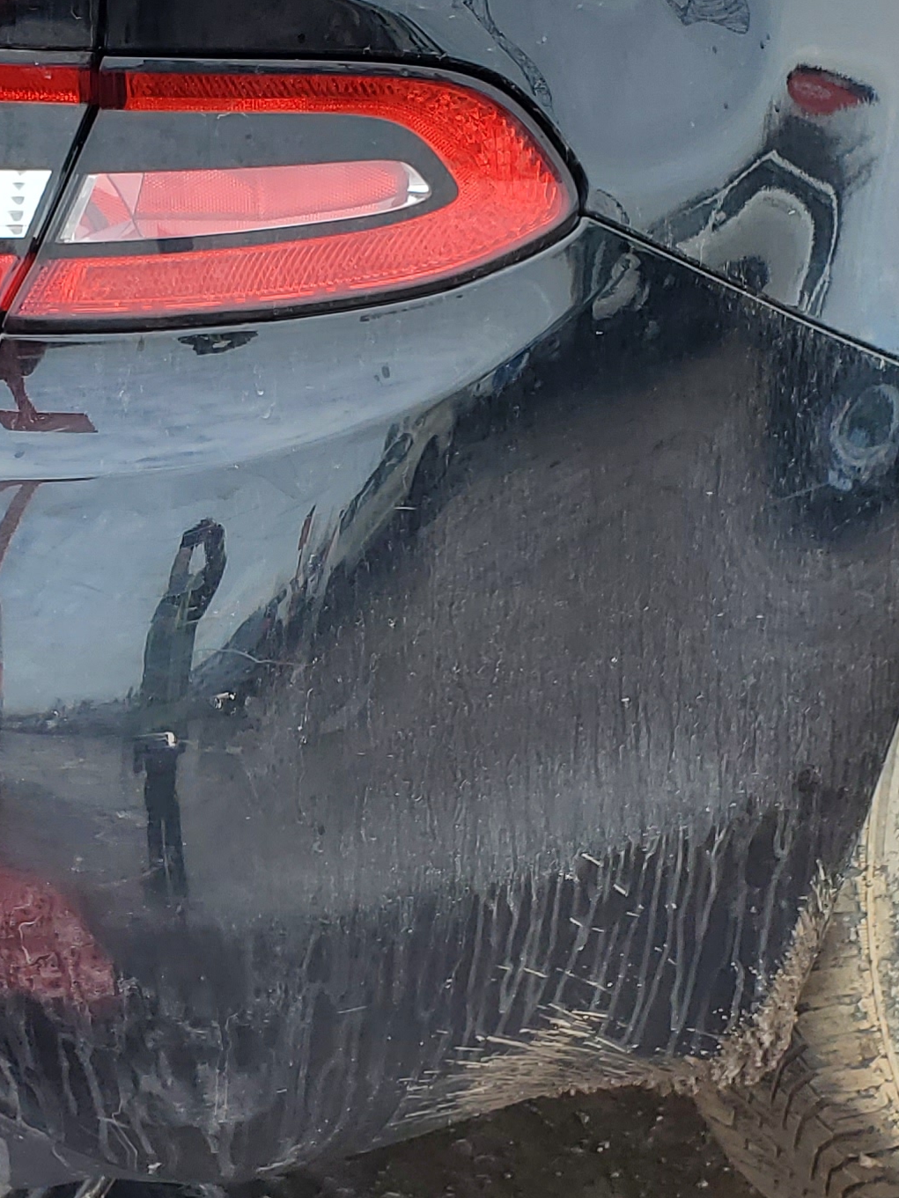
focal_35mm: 77
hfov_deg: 19.0
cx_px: 231
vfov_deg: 25.3
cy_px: 453
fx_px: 2666
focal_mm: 4.3
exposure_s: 1/309
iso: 50
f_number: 2.4
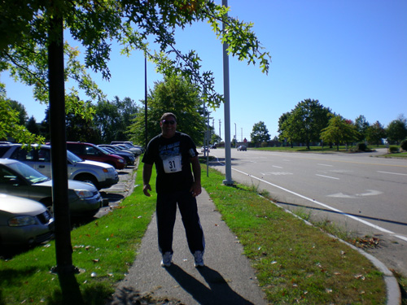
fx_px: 447
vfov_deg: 37.7
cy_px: 152
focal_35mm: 38
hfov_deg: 49.0
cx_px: 204
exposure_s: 1/434
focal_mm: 6.3
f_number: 4.6
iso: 50
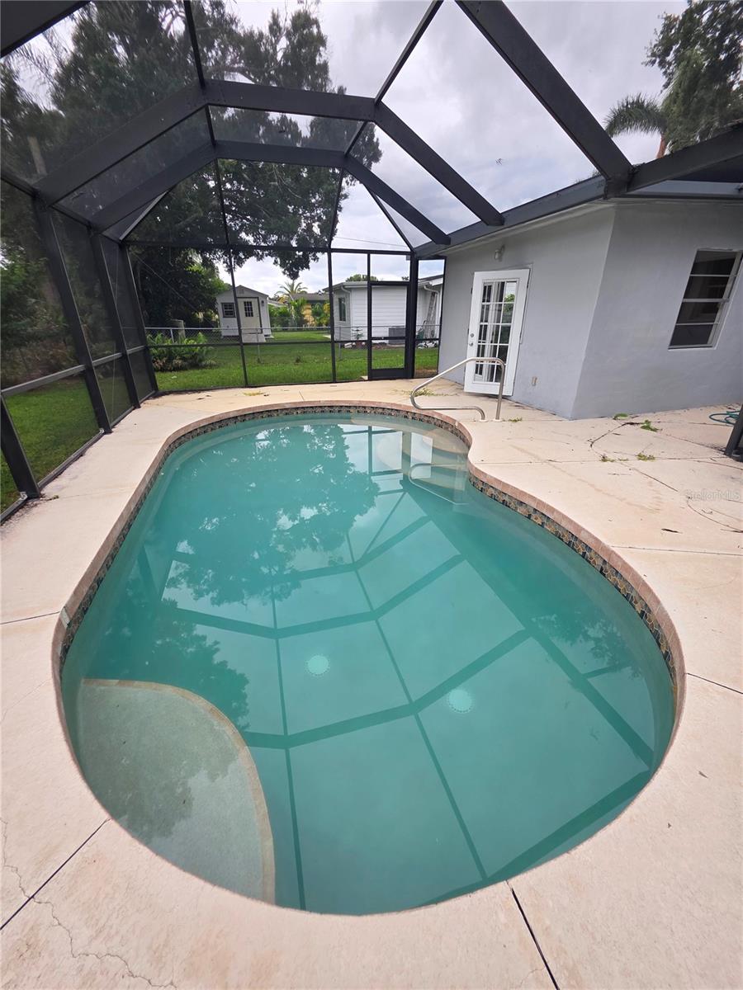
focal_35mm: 13
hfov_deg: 89.9
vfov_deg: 106.2
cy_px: 495
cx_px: 372
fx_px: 372
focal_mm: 2.2
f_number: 1.9
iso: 40
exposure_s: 1/298
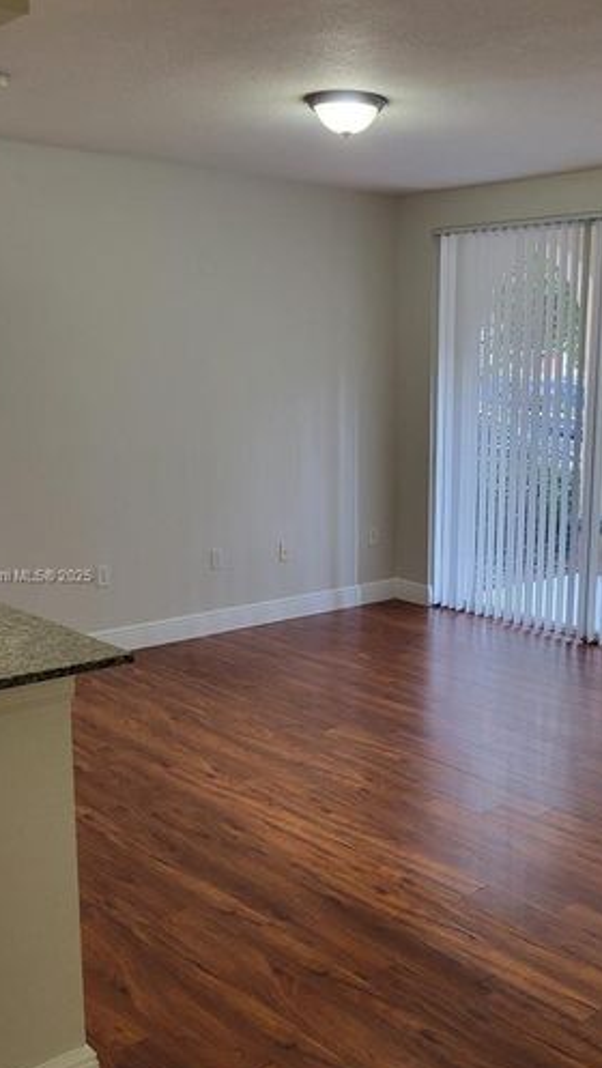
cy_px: 577
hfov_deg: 30.9
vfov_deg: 52.7
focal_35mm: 38
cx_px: 411
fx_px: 1077
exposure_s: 1/60
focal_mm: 5.4
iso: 160
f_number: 1.8
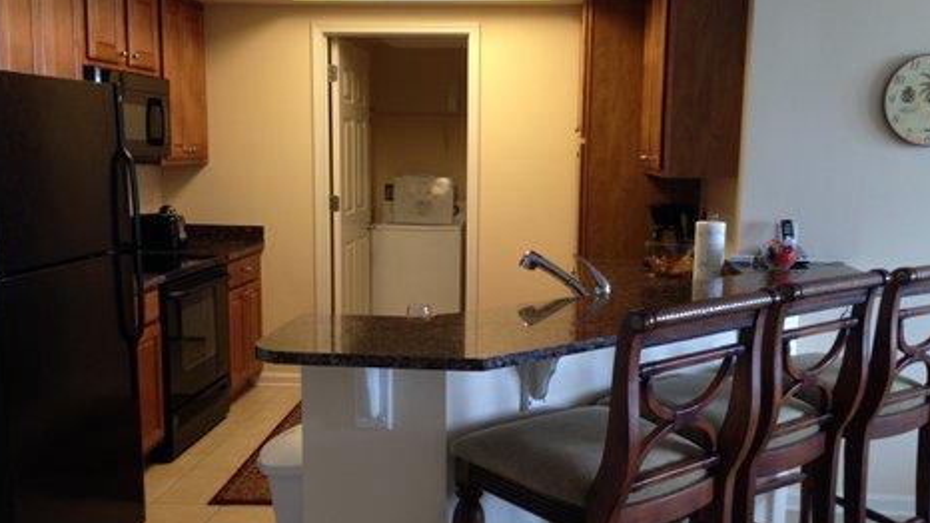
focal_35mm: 37
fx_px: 912
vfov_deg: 32.0
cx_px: 469
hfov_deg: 54.0
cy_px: 279
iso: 100
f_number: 2.4
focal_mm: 4.12
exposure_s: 1/20
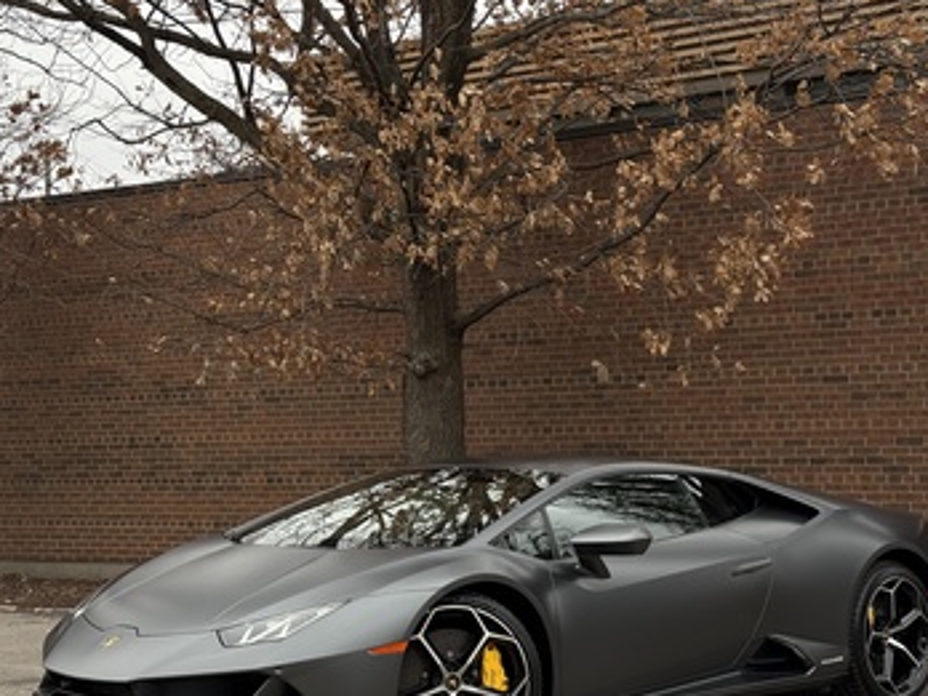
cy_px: 391
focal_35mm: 58
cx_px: 485
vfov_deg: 25.2
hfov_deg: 33.2
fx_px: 1555
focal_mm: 6.76
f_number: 1.78
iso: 80
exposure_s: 1/636
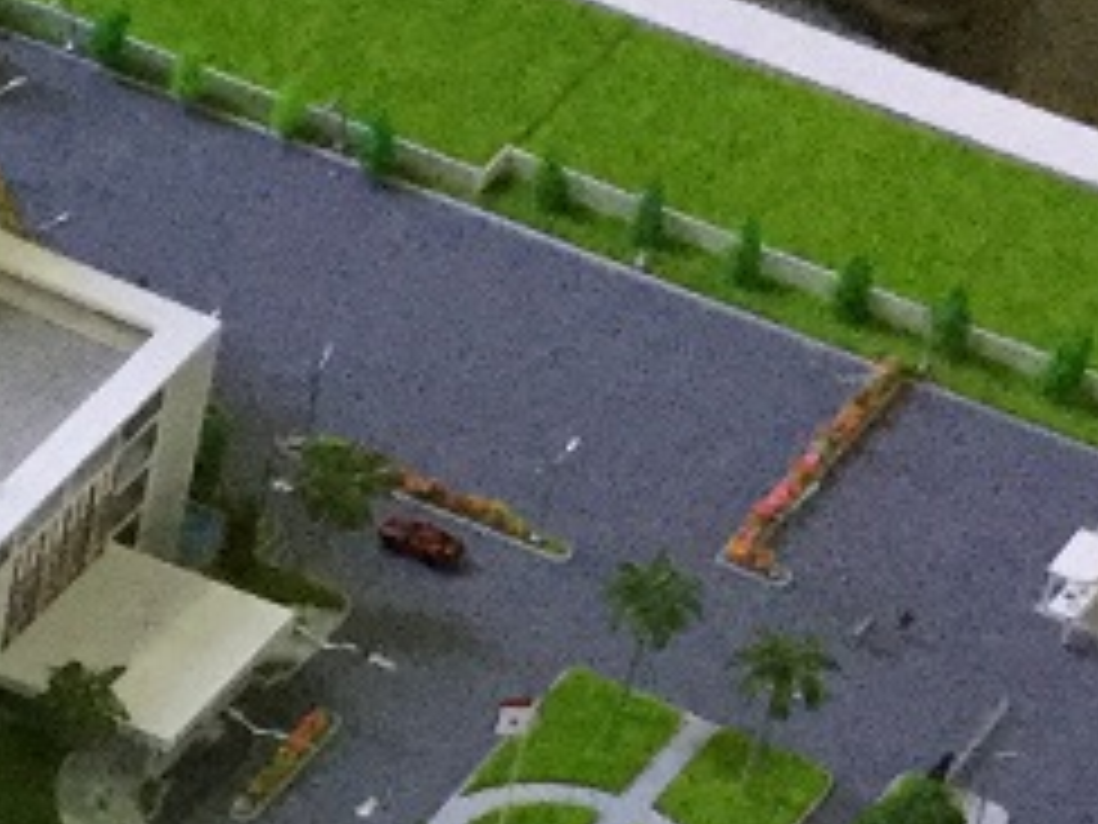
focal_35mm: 161
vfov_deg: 8.6
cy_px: 1765
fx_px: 5107
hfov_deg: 11.3
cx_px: -927
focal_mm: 3.3
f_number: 2.4
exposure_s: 1/33
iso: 200
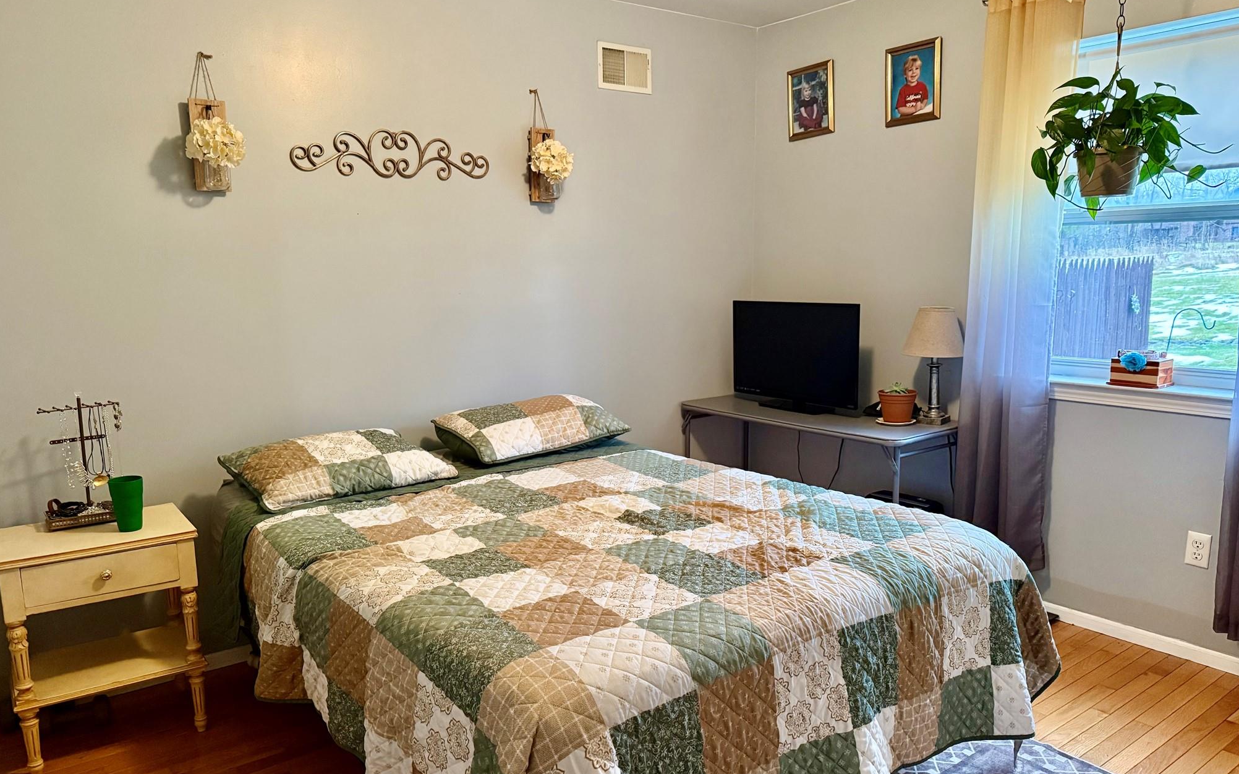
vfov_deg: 47.5
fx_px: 878
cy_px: 427
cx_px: 609
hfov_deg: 70.4
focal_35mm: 26
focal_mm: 6.76
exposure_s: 1/40
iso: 640
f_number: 1.78
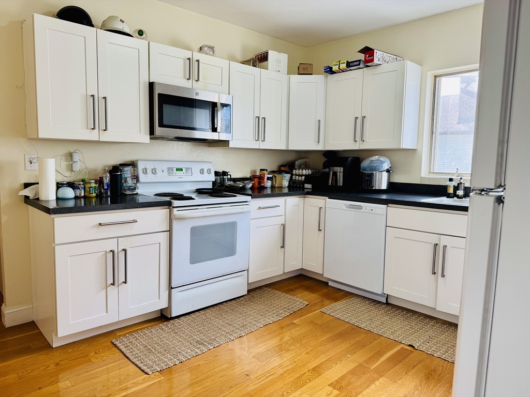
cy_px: 198
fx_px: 367
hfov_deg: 71.6
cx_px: 265
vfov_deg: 56.8
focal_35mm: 24
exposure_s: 1/120
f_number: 1.78
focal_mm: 6.76
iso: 100
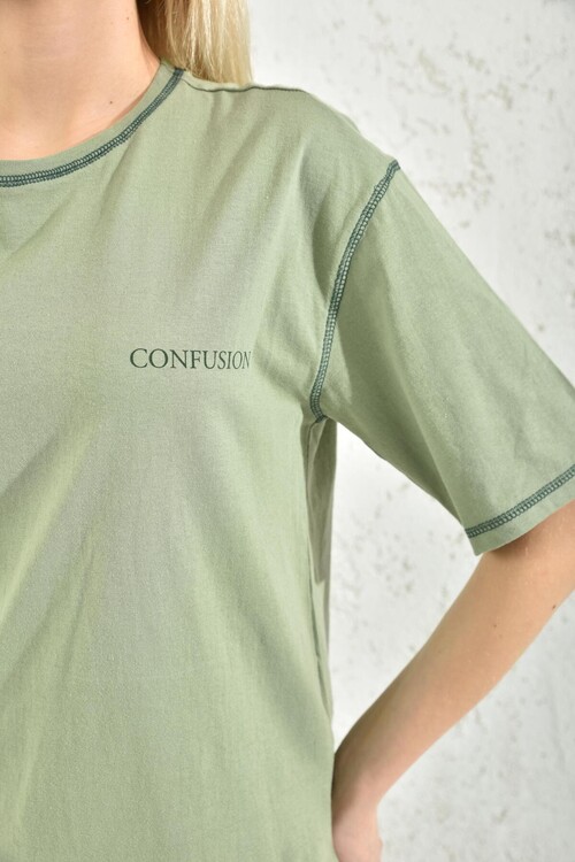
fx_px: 1198
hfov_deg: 27.0
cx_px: 288
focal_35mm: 50
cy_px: 431
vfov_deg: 39.6
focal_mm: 50
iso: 100
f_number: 7.1
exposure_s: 1/160
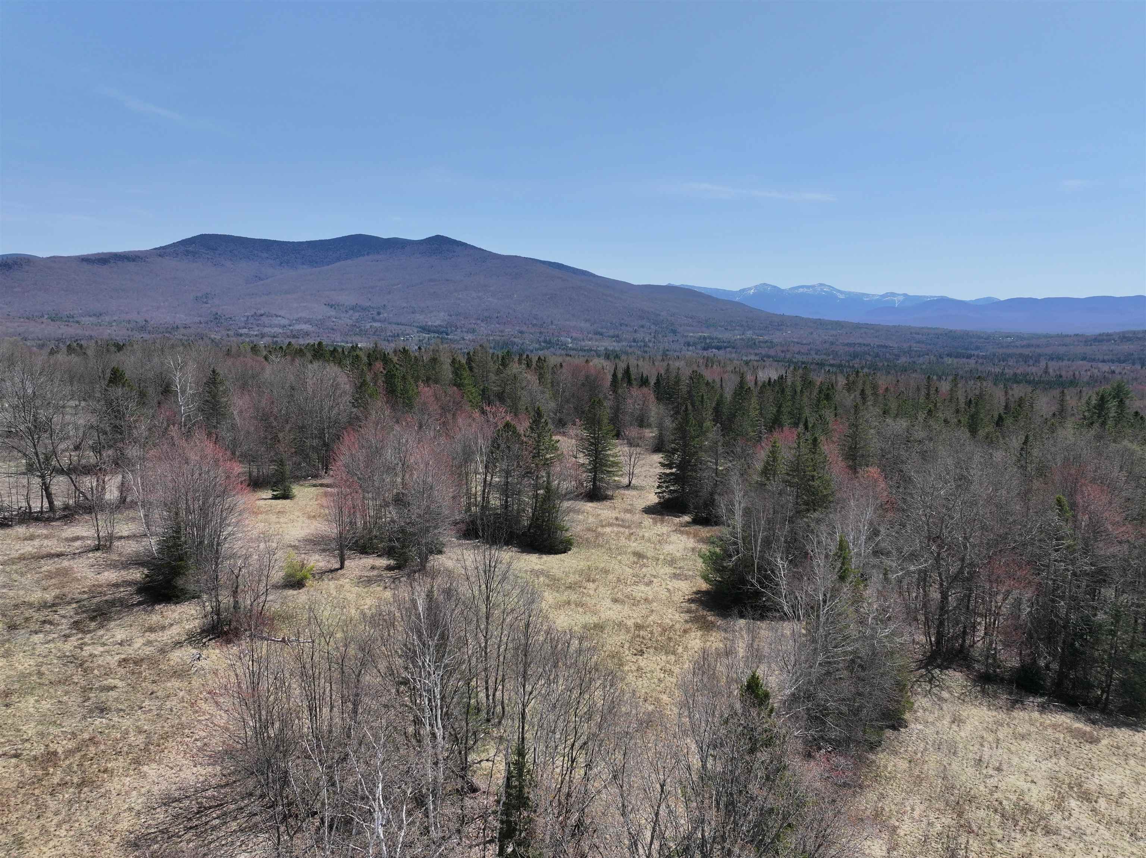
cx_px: 573
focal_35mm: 24
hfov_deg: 71.6
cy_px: 429
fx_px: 794
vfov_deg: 56.8
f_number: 2.8
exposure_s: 1/3200
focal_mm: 12.29
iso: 190
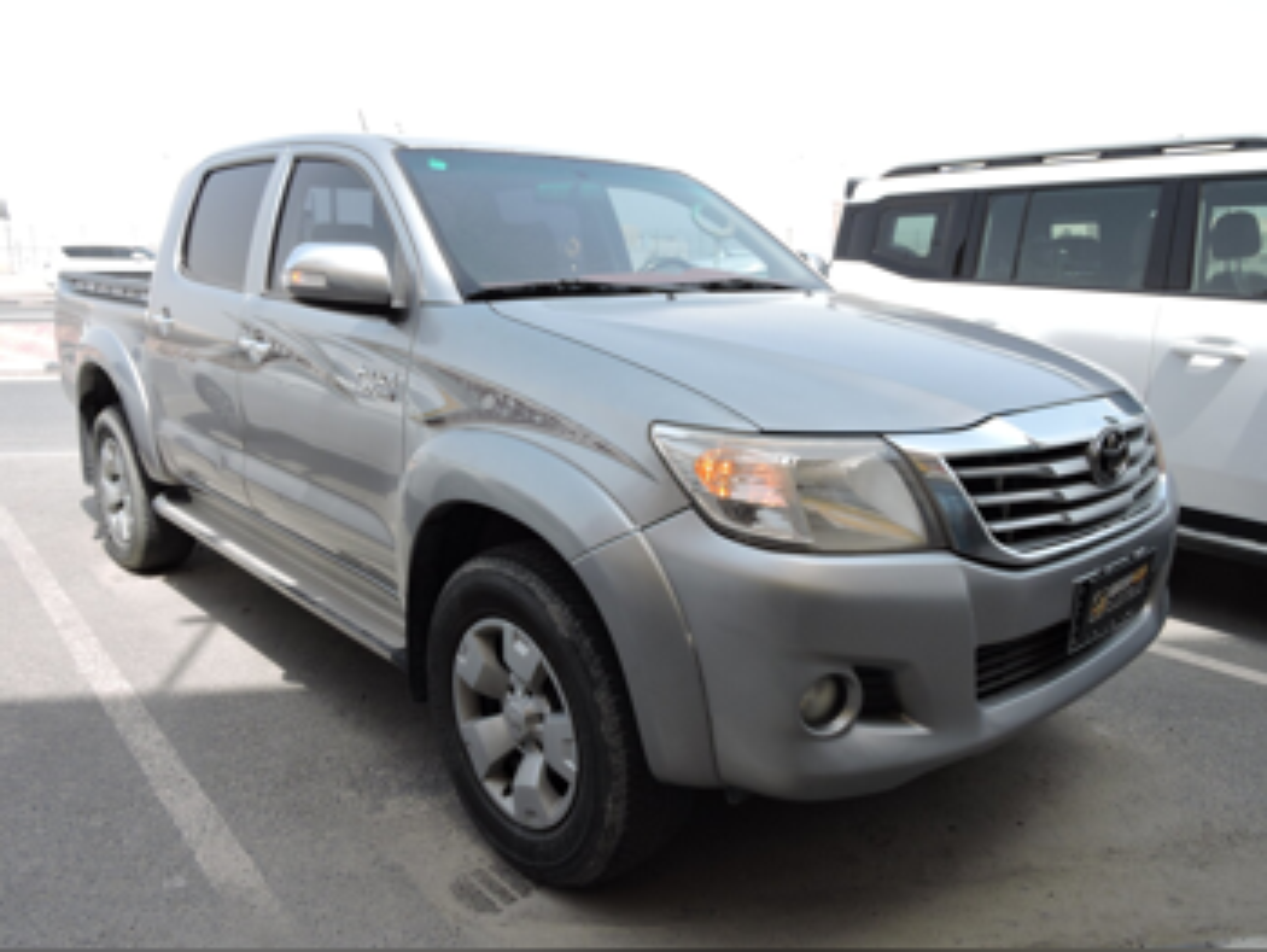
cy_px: 476
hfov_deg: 63.4
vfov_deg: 49.8
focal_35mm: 28
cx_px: 634
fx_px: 1026
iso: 100
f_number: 3.5
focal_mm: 5
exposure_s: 1/500
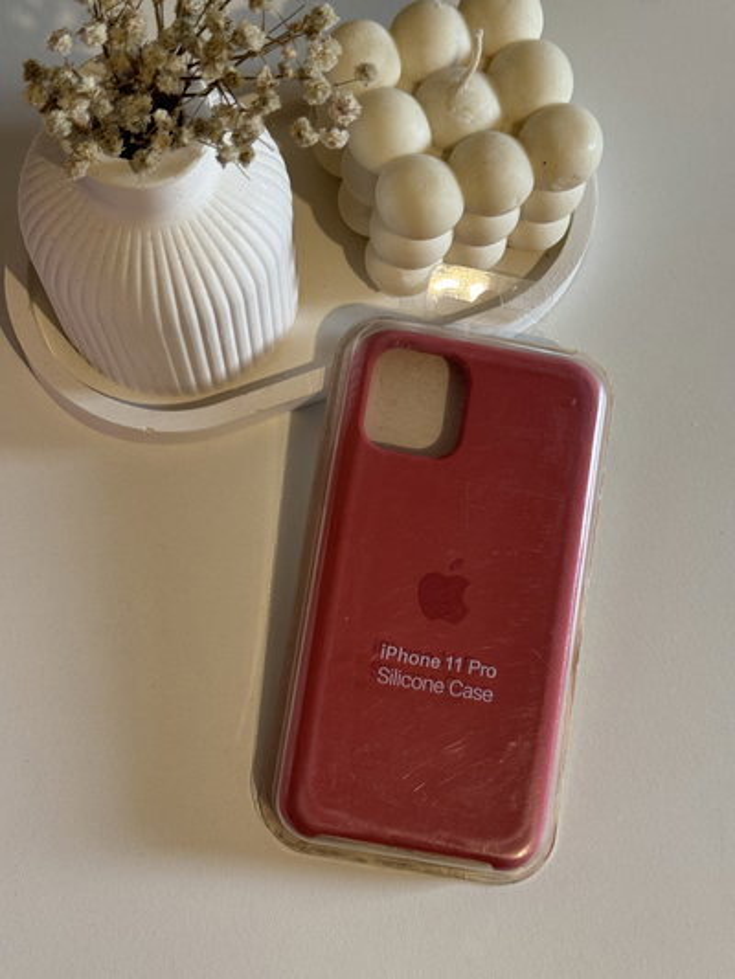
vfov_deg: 39.6
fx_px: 1358
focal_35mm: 48
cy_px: 490
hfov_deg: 30.3
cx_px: 368
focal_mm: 6.76
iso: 80
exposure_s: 1/50
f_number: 1.78
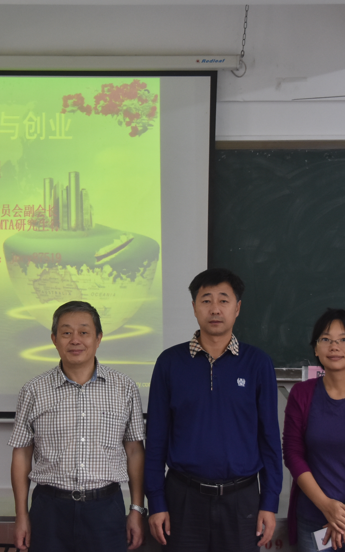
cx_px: 125
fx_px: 1384
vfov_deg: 22.6
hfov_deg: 14.2
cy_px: 276
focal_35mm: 92
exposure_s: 1/80
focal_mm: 40
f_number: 4.5
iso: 800
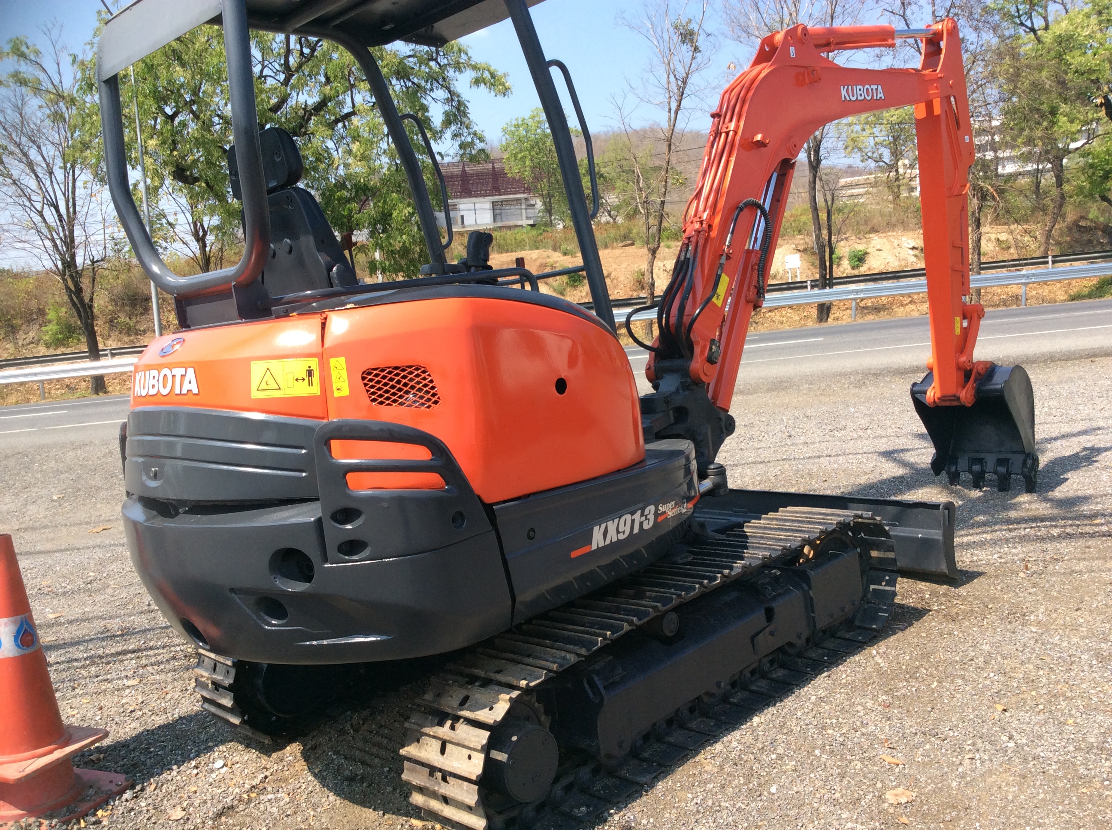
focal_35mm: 32
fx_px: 1026
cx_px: 556
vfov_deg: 44.1
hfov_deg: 56.9
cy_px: 415
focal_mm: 3.3
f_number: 2.4
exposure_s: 1/763
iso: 32
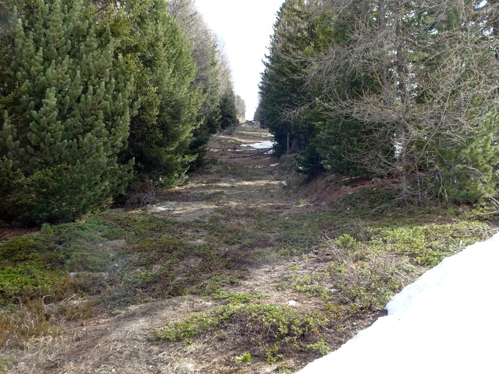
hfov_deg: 56.8
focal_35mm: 32
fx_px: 461
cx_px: 250
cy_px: 187
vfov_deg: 44.2
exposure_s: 1/160
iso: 80
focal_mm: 5.43
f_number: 4
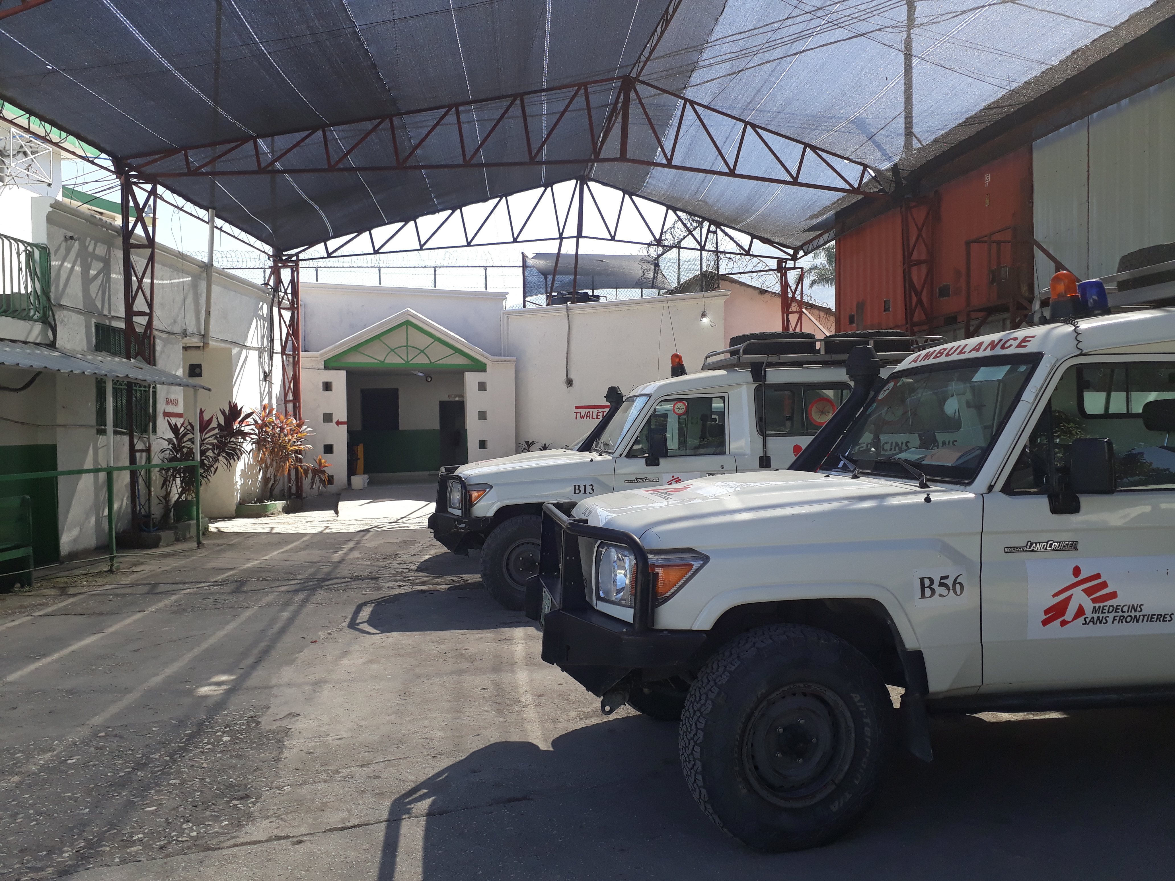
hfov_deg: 65.3
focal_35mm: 27
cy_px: 440
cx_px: 588
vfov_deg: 51.4
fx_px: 916
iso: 40
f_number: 1.9
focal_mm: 3.6
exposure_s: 1/524
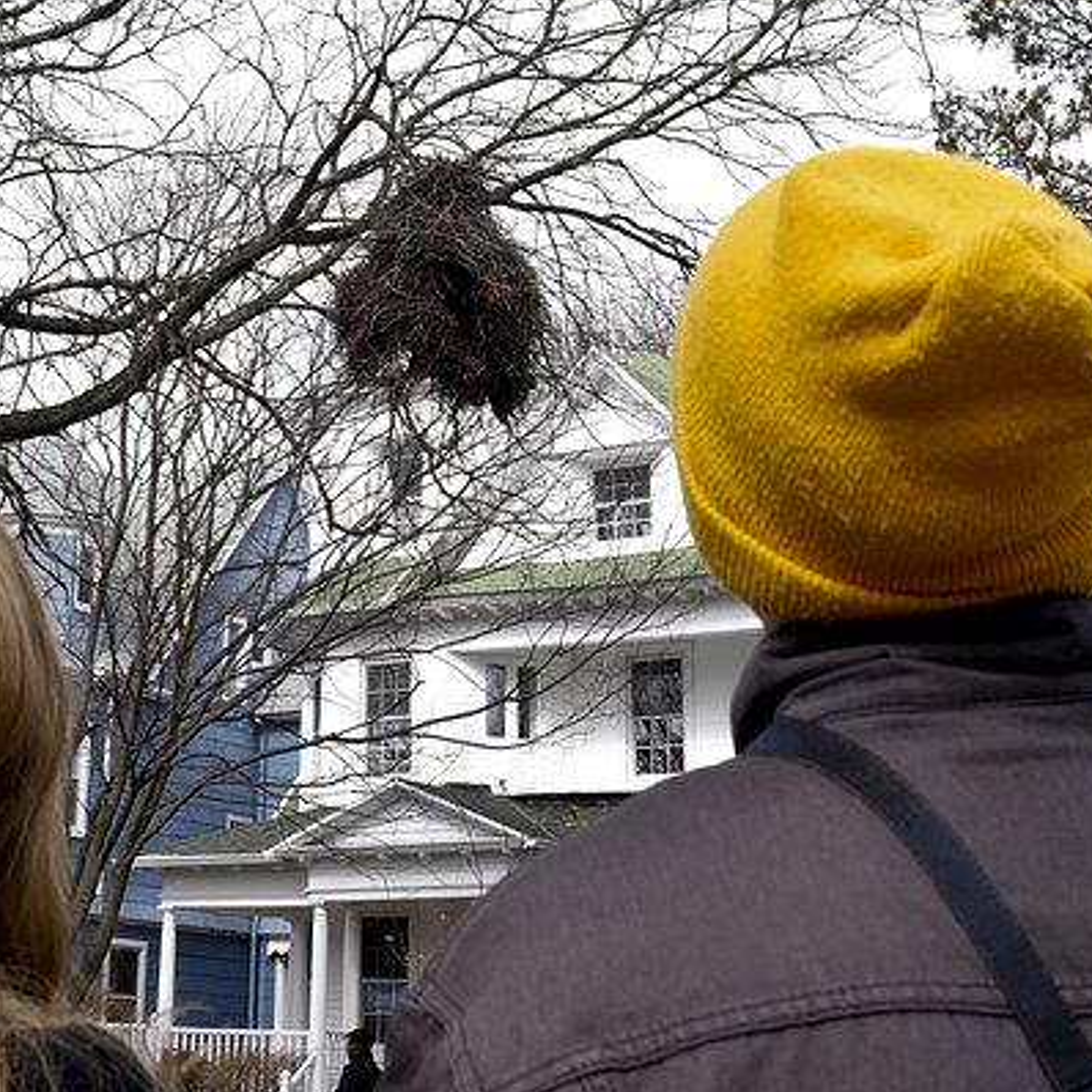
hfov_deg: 30.4
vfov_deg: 30.5
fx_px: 1999
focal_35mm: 56
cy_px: 428
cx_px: 401
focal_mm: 23
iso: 400
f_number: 9
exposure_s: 1/250
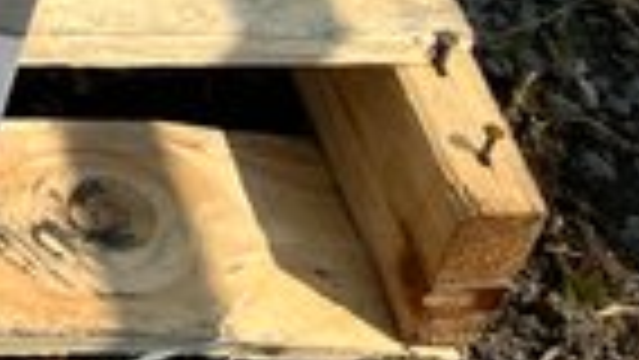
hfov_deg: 13.7
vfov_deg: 8.4
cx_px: -749
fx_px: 2136
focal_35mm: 126
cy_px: -641
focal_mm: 5.1
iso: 50
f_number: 1.6
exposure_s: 1/5848
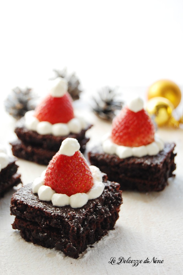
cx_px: 92
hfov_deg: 16.5
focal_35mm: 82
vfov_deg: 24.6
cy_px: 138
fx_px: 630
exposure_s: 1/60
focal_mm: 55
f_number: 5.6
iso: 640
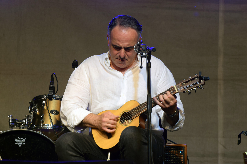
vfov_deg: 6.8
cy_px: 82
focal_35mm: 202
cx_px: 124
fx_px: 1389
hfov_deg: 10.2
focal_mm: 135
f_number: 5.6
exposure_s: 1/125
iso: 800
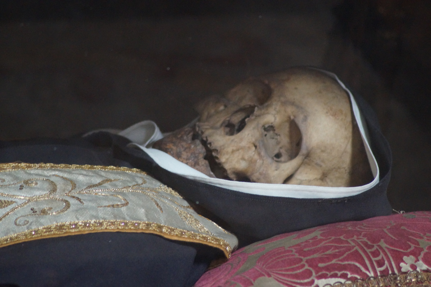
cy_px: 144
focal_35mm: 450
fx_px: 5384
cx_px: 216
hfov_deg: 4.6
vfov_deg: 3.1
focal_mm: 300
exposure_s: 1/15
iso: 3200
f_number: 5.6
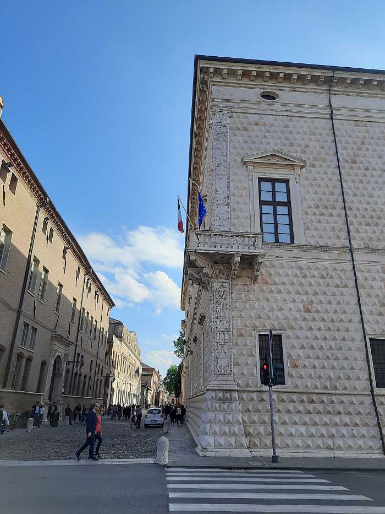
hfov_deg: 54.9
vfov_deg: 69.4
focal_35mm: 25
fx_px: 371
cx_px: 192
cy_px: 257
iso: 20
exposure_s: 1/698
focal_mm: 4.6
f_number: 2
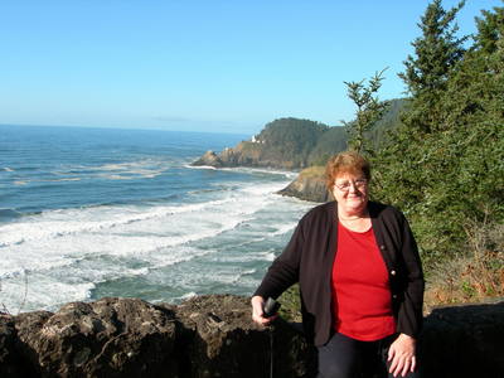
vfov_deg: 37.7
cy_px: 189
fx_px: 553
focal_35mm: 38
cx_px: 252
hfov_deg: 49.0
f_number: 4.8
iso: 50
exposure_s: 1/396
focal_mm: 7.8
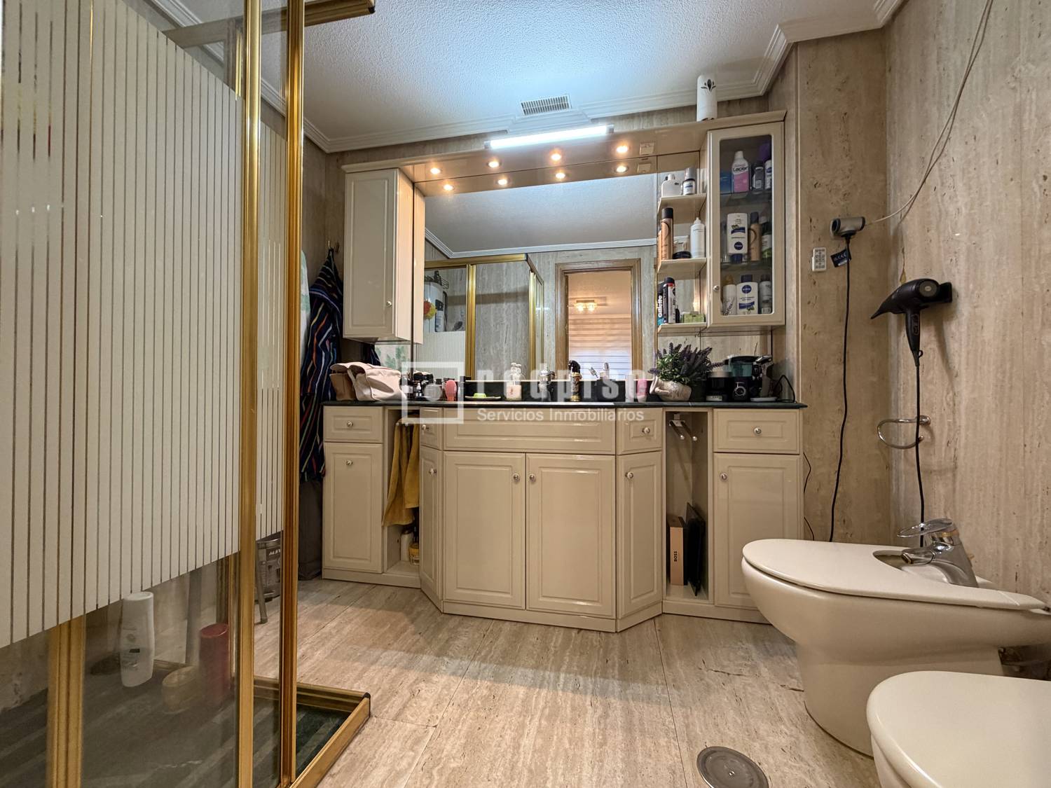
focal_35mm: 14
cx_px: 526
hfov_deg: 102.1
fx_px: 425
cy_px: 394
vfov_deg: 85.7
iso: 320
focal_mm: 2.22
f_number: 2.2
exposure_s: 1/50
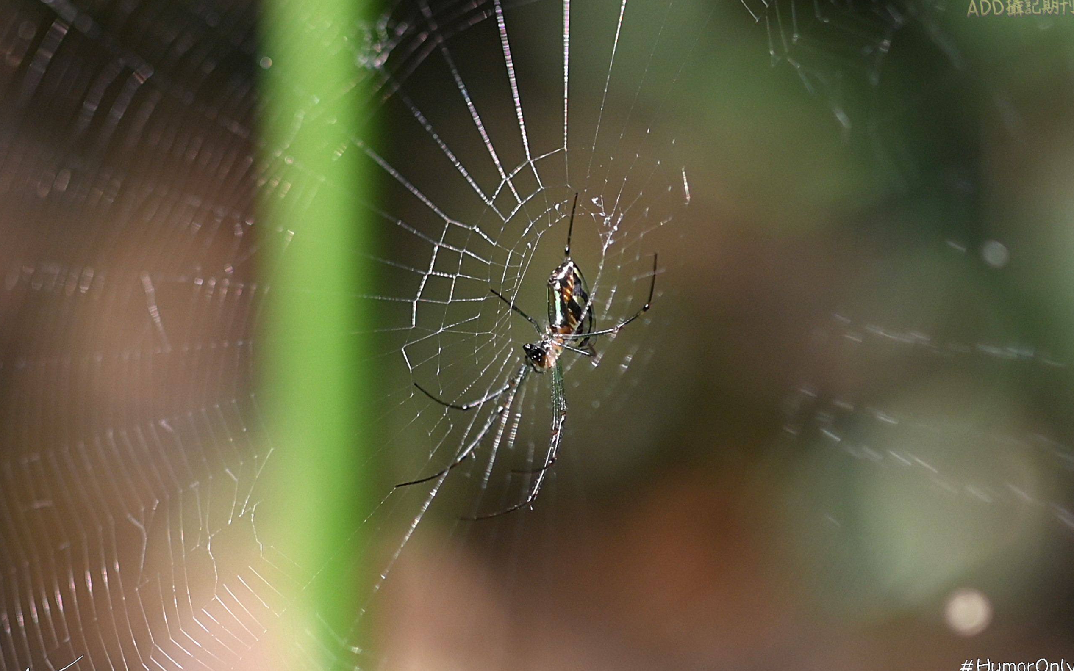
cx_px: 538
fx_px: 1054
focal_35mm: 36
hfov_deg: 54.0
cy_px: 352
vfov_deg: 35.3
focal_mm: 35
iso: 250
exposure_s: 1/3200
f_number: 1.8
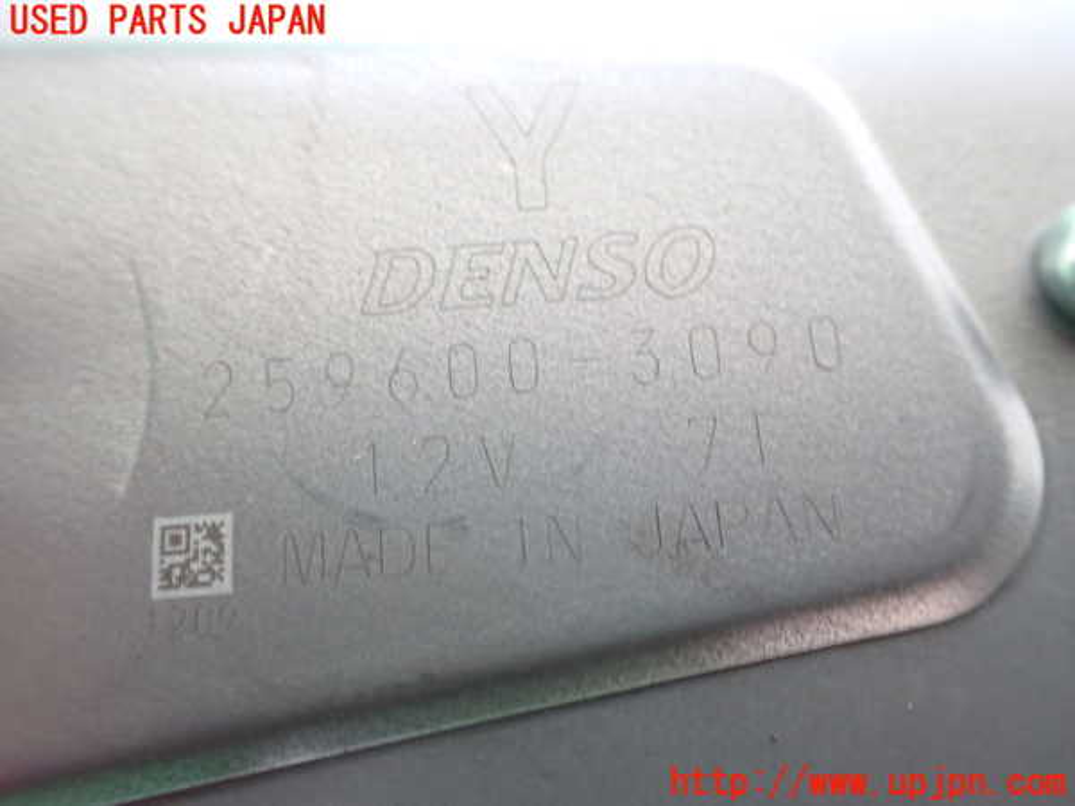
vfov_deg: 46.8
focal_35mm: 30
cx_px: 538
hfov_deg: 60.0
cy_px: 403
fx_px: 932
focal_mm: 5.4
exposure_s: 1/30
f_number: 2.3
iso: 1000
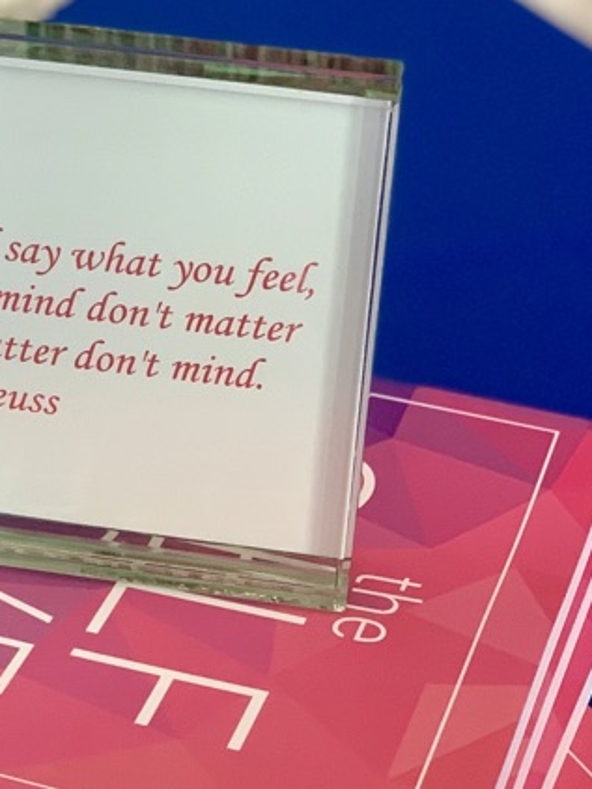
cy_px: 278
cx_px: -84
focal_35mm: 126
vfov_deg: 15.6
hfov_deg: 11.6
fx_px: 2875
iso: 125
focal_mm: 6
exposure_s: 1/60
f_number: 2.4
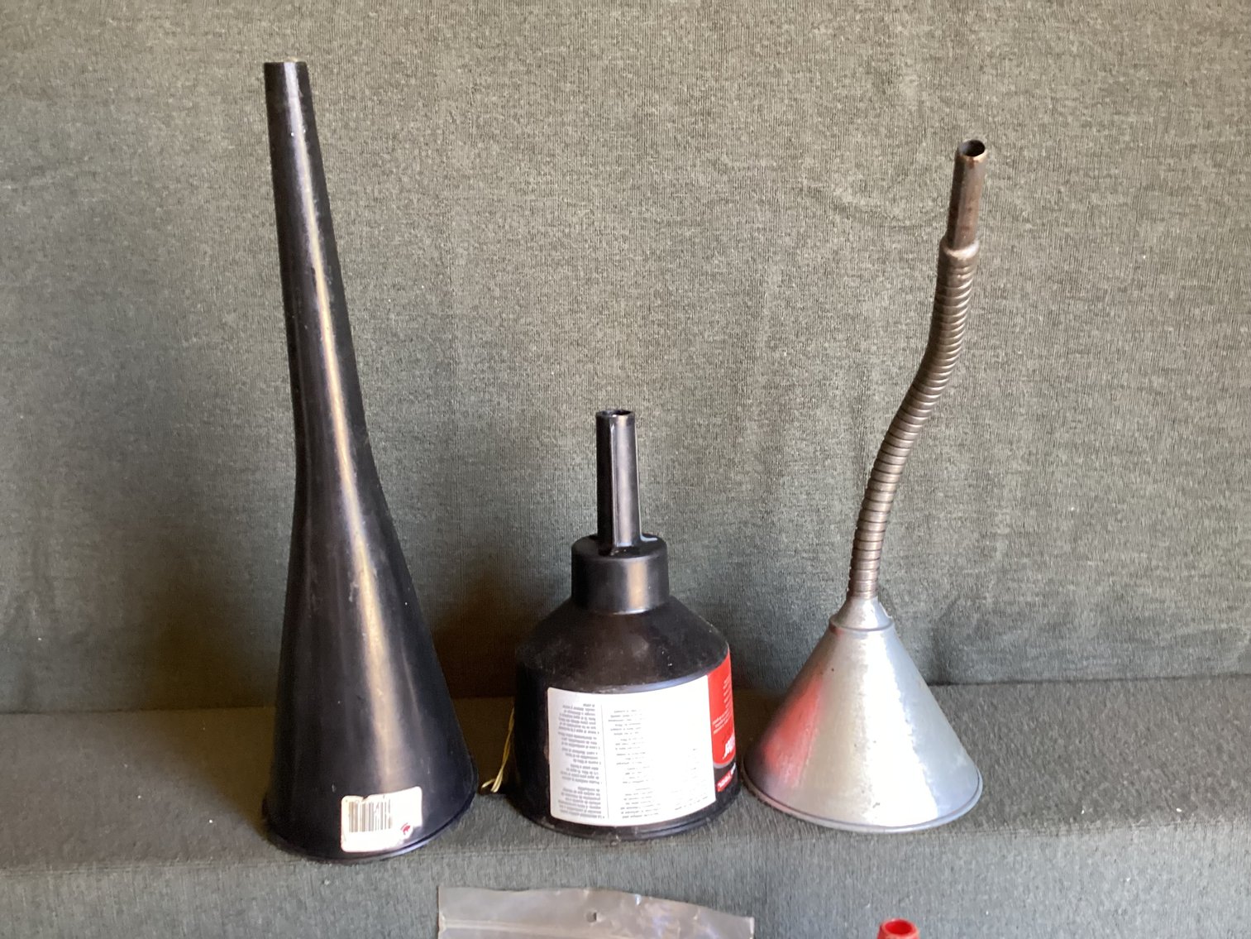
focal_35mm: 31
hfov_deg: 58.3
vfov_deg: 45.4
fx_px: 1120
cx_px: 626
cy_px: 470
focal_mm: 3.3
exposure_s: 1/60
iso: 400
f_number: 2.4
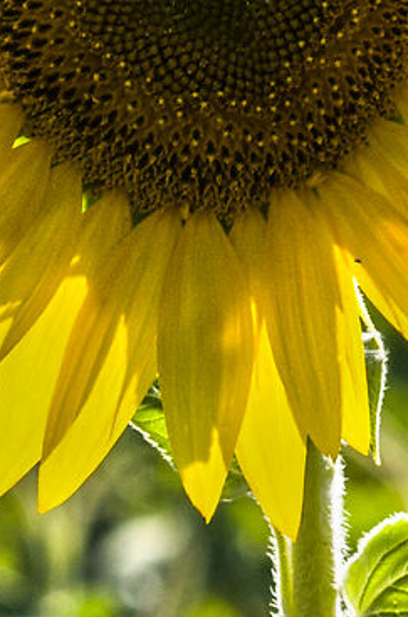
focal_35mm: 1001
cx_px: 50
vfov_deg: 2.1
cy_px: 1210
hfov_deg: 1.4
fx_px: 17097
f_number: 9.5
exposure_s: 1/180
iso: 180
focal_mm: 102
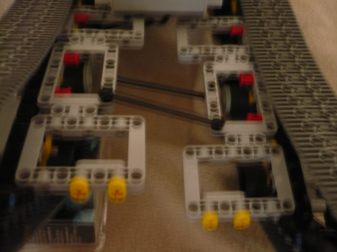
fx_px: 341
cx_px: 168
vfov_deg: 40.7
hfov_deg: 52.6
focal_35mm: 35
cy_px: 126
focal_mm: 5.8
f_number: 2.8
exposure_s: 1/4
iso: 400
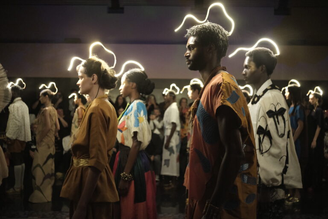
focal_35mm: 41
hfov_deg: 47.4
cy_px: 110
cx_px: 164
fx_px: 374
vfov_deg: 32.6
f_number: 2.8
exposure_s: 1/200
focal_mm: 27
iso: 4000
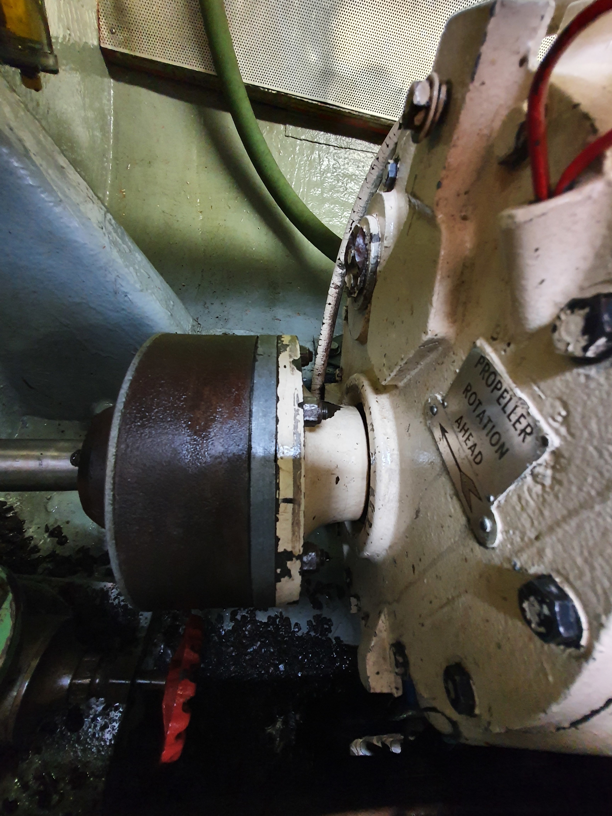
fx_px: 306
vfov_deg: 106.2
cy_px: 408
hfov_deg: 89.9
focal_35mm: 13
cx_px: 306
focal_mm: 1.8
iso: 640
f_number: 2.2
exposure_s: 1/25
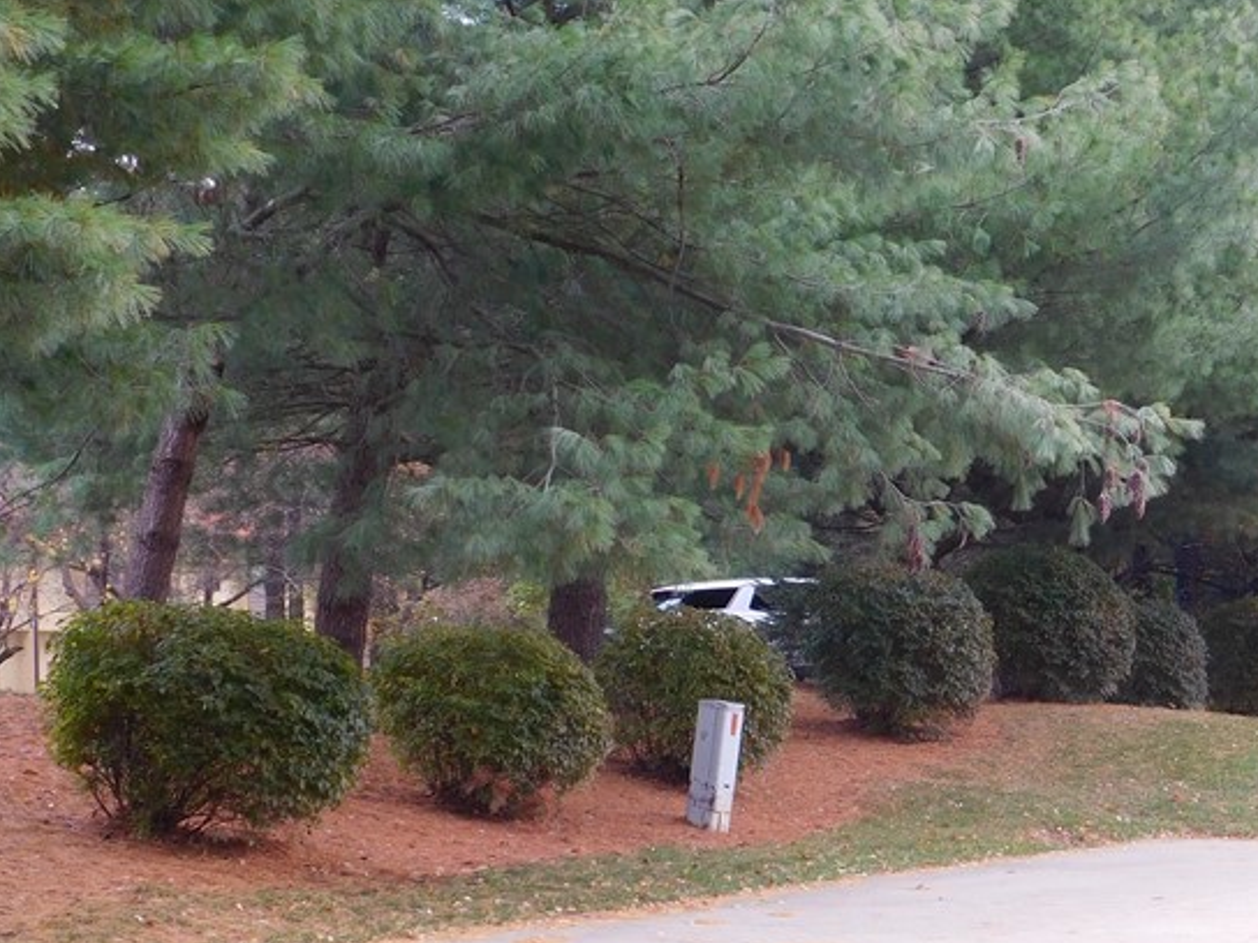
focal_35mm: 96
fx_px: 3489
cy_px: 617
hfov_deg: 20.3
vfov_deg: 15.4
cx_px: 953
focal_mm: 9
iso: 125
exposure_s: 1/80
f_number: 3.8
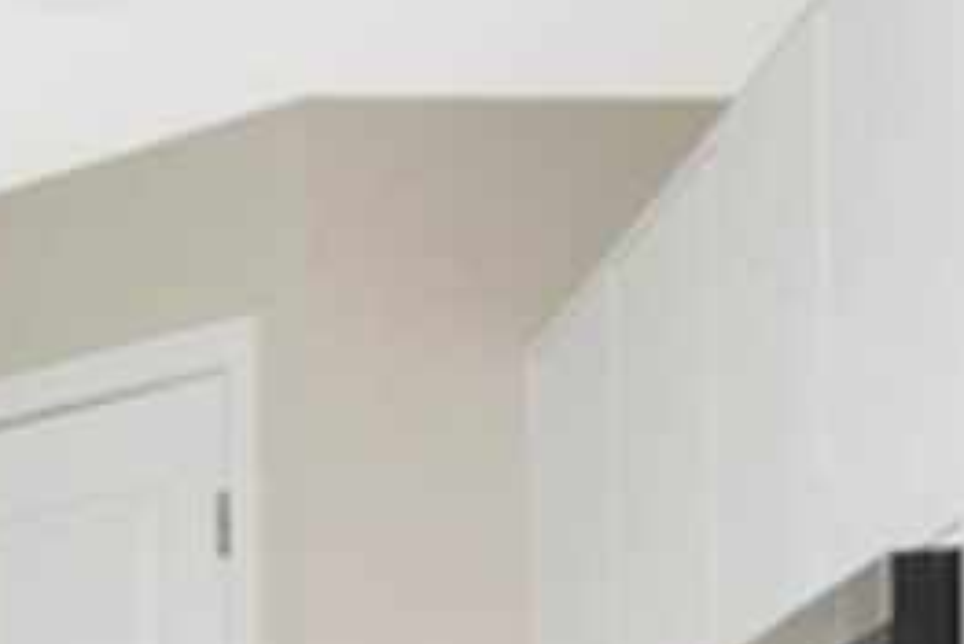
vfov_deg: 10.3
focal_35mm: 122
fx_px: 3269
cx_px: -166
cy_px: 1325
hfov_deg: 16.2
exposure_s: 1/6
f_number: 9
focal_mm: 25
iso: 1000
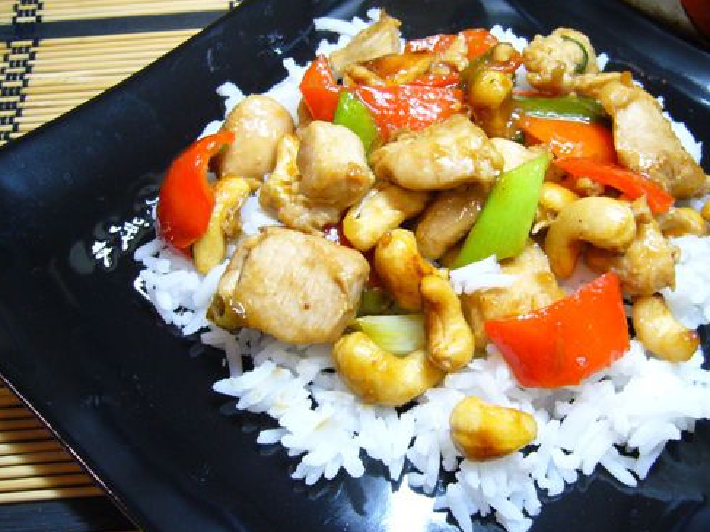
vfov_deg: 31.4
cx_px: 430
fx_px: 943
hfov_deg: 41.0
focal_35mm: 46
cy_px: 222
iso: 200
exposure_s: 1/15
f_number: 2.8
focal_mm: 5.8
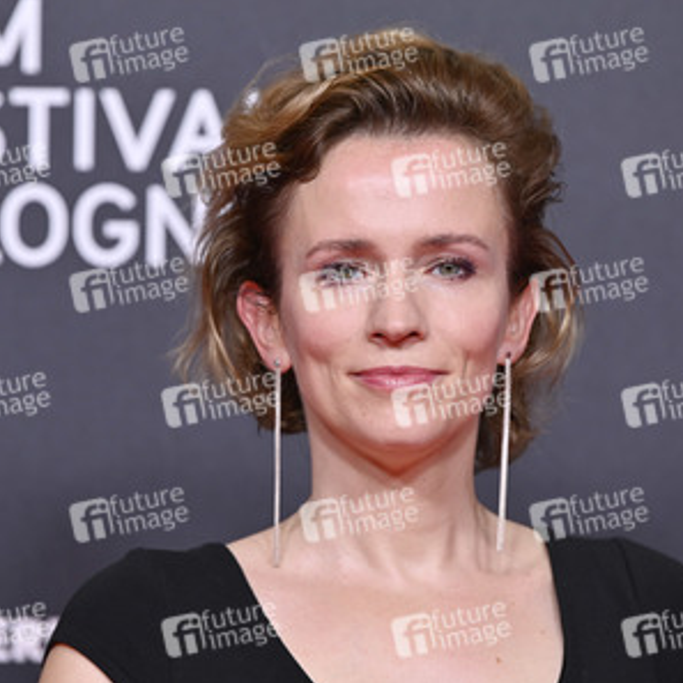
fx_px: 5179
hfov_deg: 7.5
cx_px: 390
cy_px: 343
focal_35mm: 232
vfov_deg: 7.5
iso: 640
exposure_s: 1/200
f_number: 4
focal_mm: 180
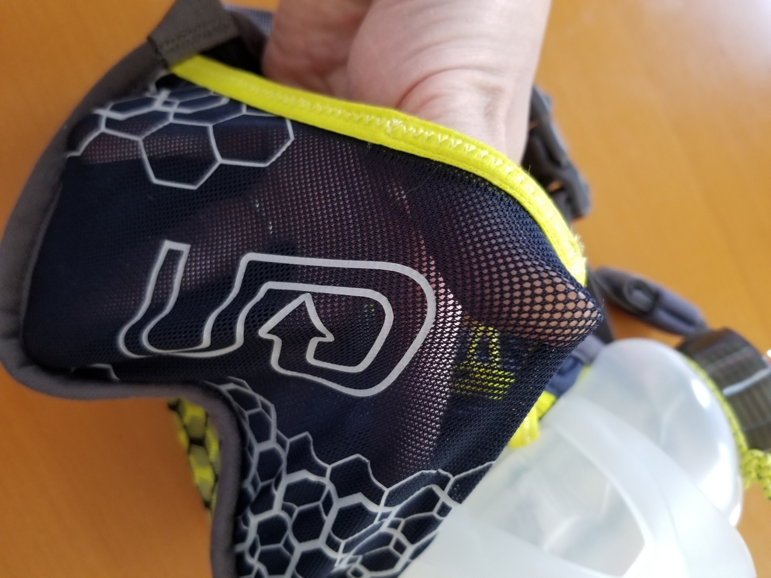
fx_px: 579
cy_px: 289
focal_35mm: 26
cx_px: 386
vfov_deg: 53.1
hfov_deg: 67.3
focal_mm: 4.25
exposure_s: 1/19
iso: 200
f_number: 1.7
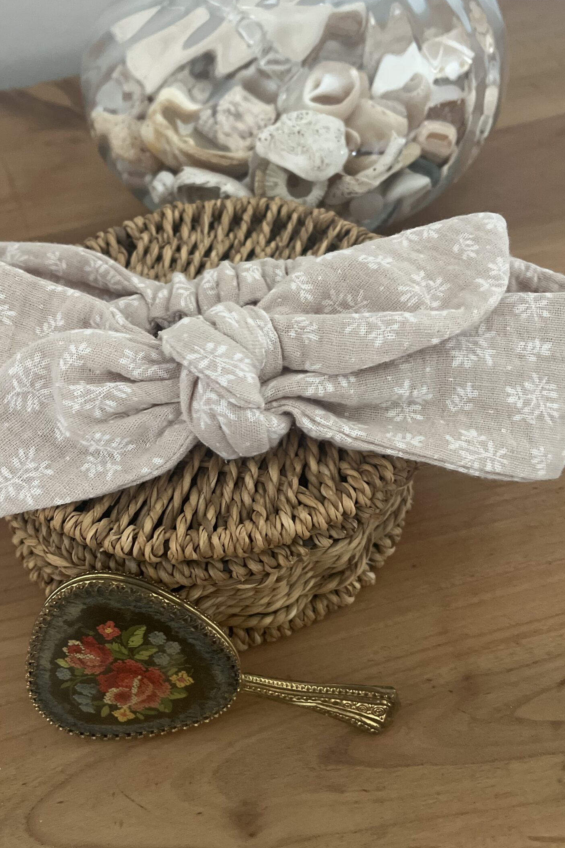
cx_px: 225
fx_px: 777
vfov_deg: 57.1
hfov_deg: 39.8
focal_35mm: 33
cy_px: 389
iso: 640
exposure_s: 1/40
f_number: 1.6
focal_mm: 5.1
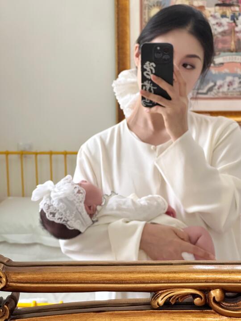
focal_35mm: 77
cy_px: 160
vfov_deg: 25.3
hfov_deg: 19.1
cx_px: 120
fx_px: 715
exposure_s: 1/60
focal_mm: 9
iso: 400
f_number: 2.8
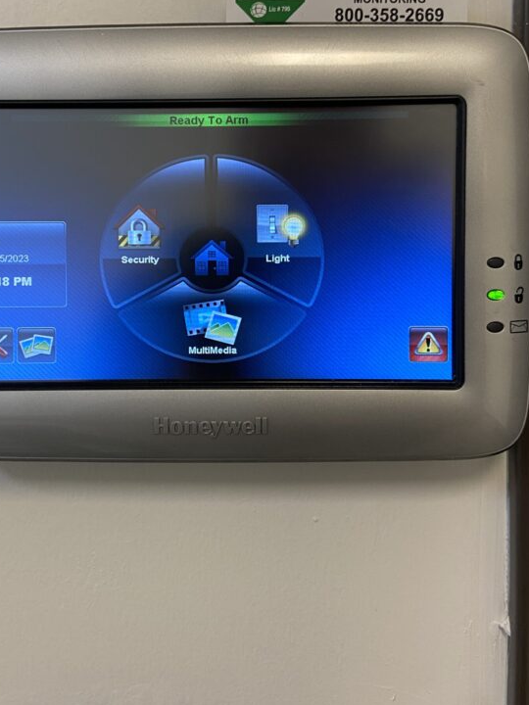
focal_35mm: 37
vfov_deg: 49.9
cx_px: 236
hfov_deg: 38.6
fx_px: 754
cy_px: 287
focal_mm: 4.25
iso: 125
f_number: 1.8
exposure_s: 1/60
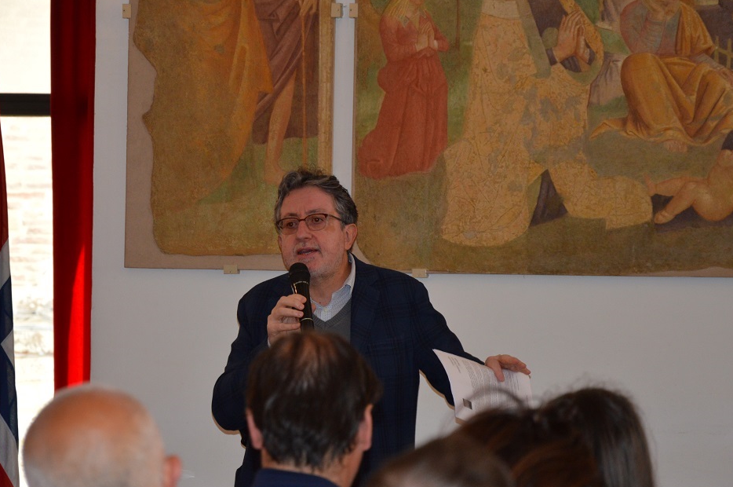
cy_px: 271
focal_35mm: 186
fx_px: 3774
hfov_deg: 11.1
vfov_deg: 7.4
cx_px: 351
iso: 560
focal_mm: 105
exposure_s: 1/60
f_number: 5.6
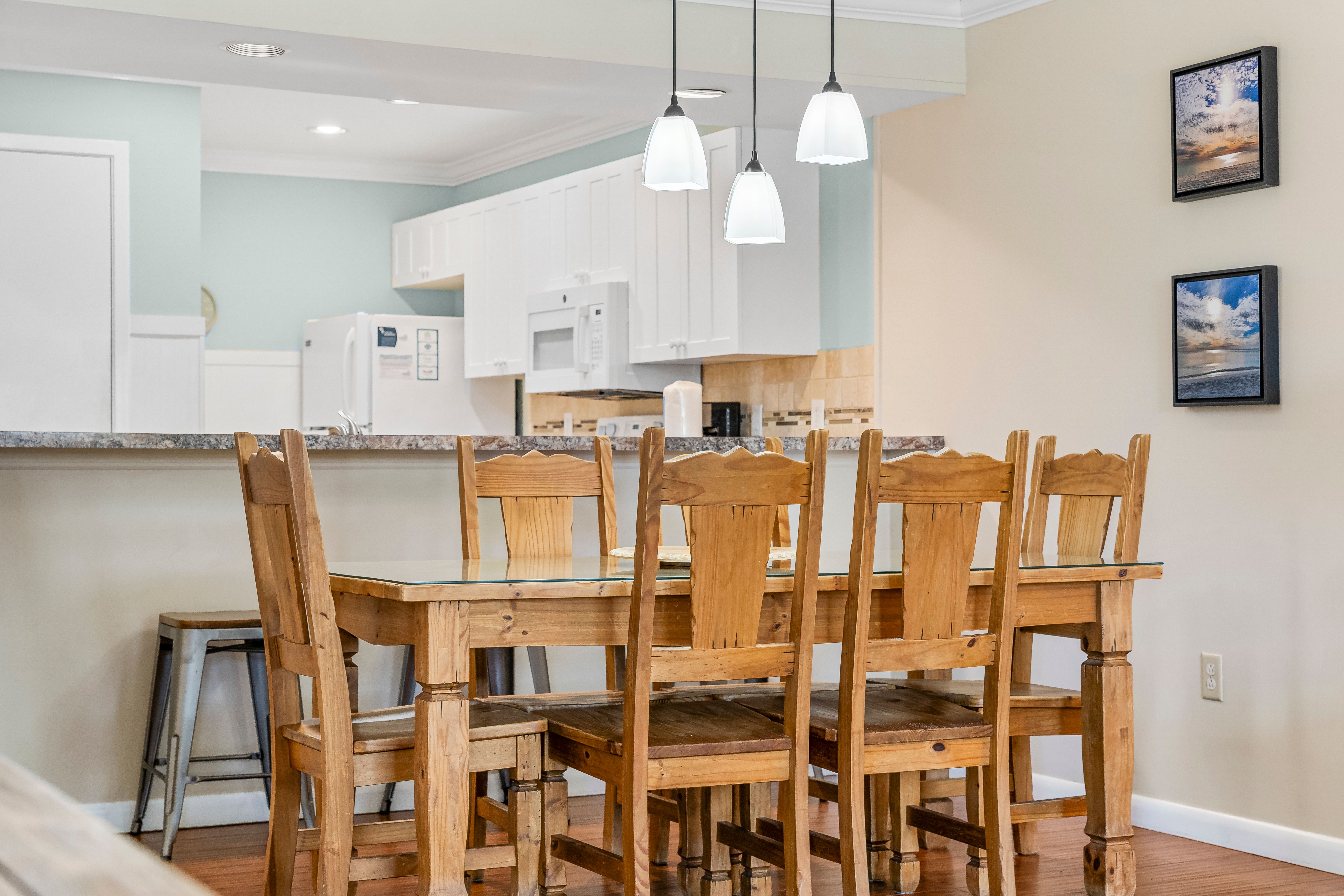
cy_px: 448
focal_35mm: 52
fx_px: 1945
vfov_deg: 25.9
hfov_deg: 38.1
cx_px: 672
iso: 640
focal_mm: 52.1
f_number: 5.6
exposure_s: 1/25
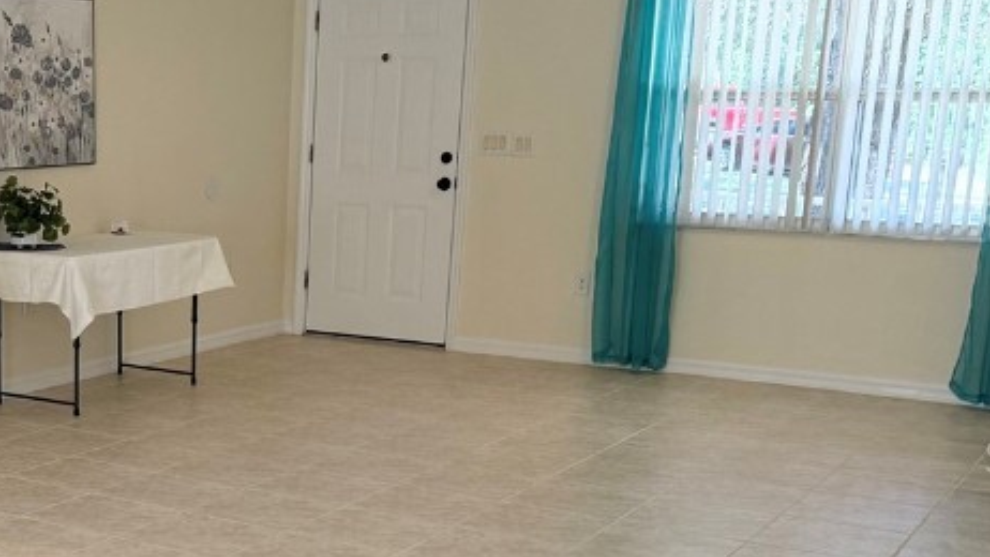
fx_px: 1523
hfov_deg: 34.0
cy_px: 456
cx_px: 90
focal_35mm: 58
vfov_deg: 20.5
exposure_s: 1/188
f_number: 1.78
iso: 200
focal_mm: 6.76
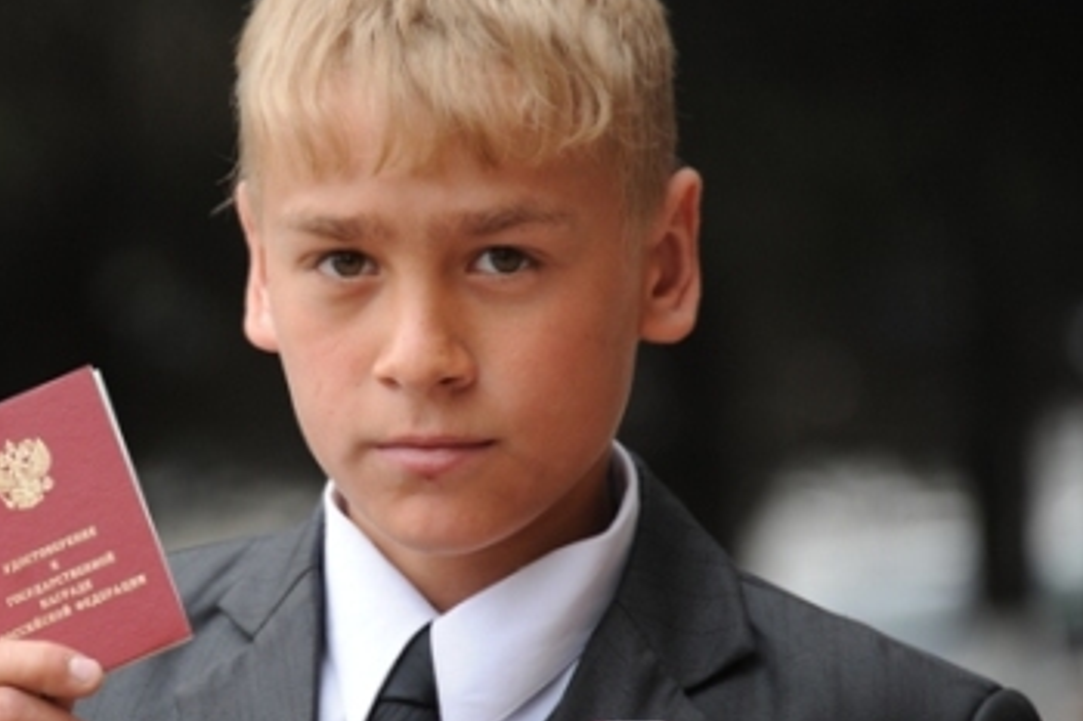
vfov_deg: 3.0
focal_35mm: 464
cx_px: 317
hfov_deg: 4.4
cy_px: 436
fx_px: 13951
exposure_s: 1/320
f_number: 5.6
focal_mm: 300
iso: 800
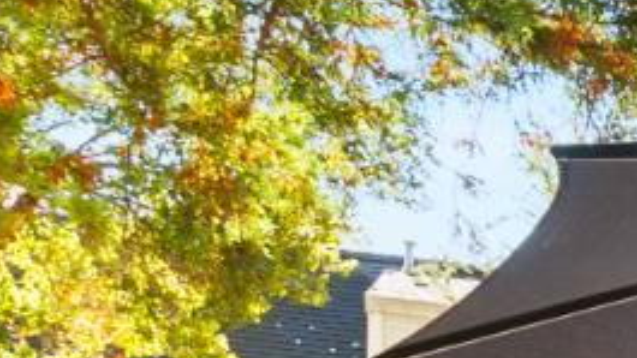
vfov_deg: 12.5
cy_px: 627
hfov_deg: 14.4
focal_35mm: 89
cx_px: 1567
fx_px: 1503
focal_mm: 10
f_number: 8
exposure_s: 1/13
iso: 100
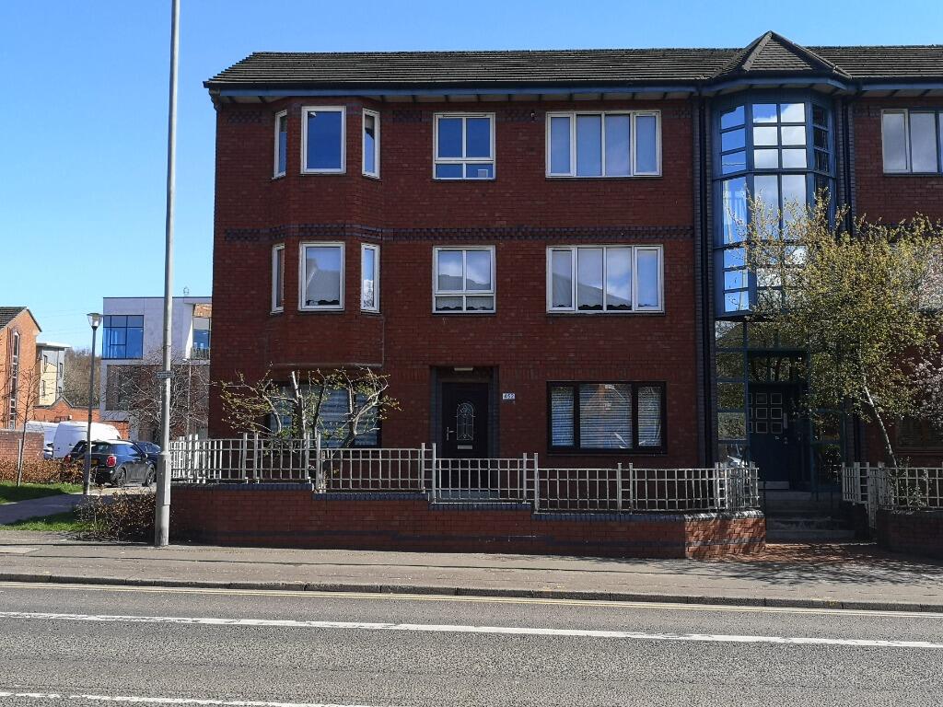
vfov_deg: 39.7
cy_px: 354
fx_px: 981
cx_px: 472
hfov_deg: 51.4
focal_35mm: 36
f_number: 1.8
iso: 50
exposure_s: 1/1020
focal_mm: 5.58
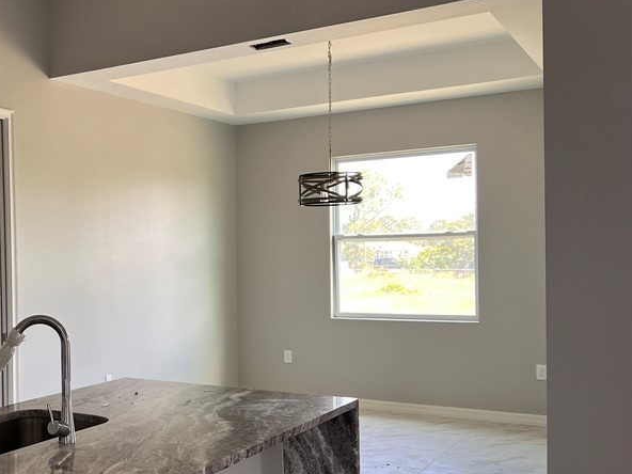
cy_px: 270
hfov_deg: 39.7
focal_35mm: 45
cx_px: 93
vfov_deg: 32.1
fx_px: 822
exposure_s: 1/121
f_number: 1.5
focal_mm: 5.7
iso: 64
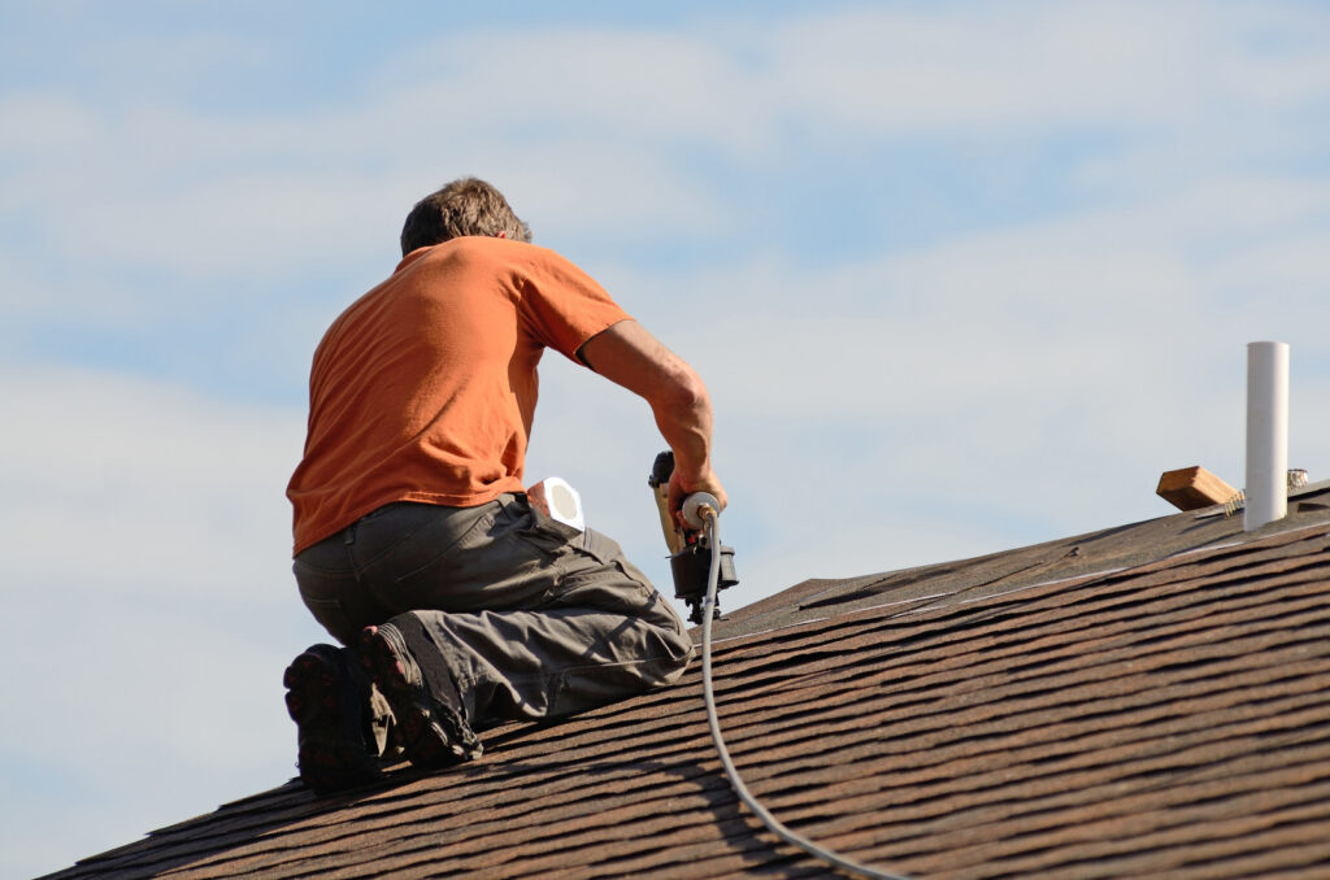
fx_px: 11059
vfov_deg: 4.6
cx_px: 665
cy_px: 440
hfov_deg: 6.9
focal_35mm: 300
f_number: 5.6
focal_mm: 200
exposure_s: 1/640
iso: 100
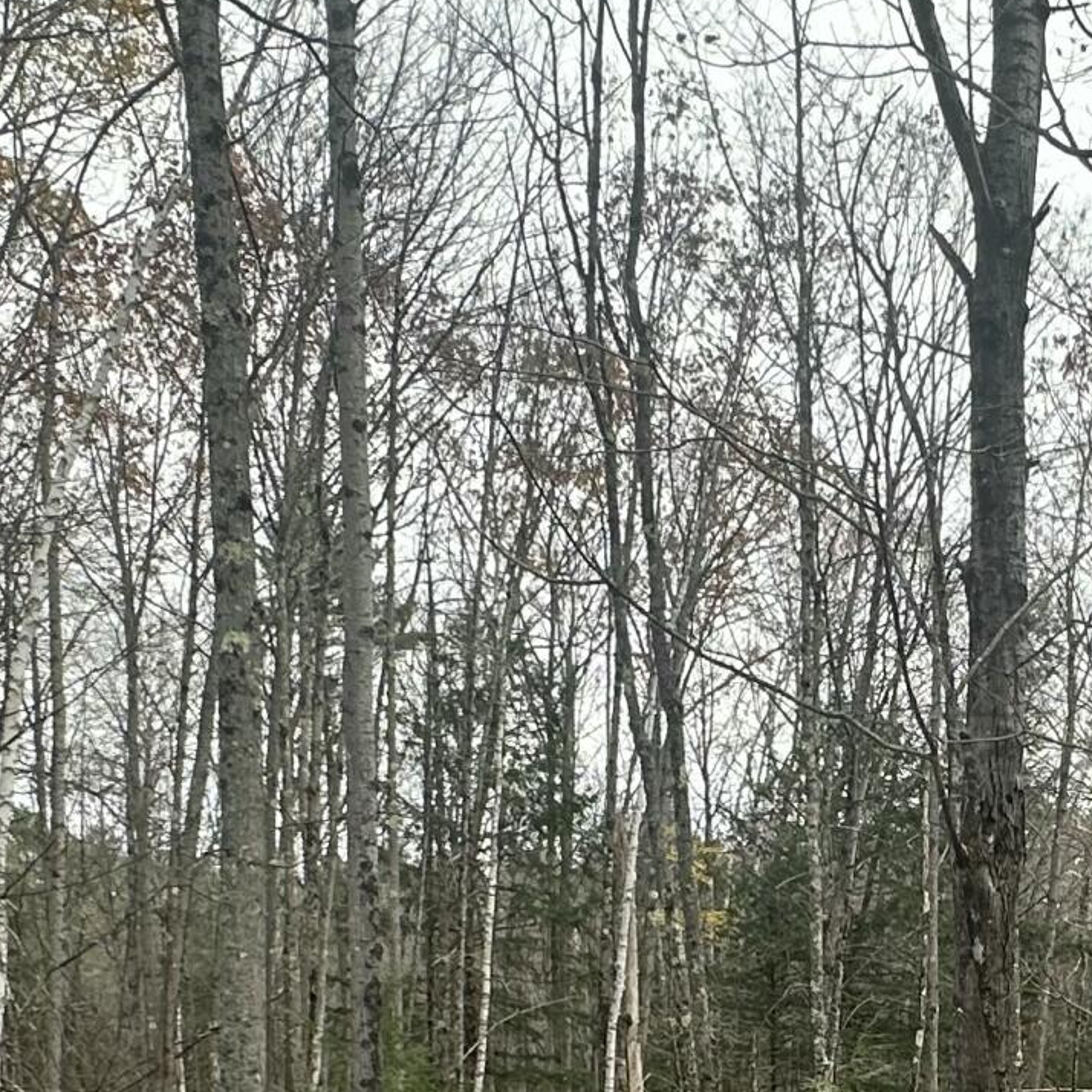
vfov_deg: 29.7
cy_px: 1185
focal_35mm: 52
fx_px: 1856
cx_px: 912
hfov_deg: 31.7
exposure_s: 1/182
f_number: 2.2
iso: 40
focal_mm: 2.22
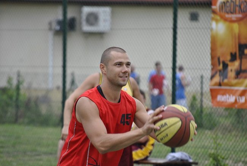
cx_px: 124
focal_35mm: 300
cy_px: 83
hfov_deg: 6.9
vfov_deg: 4.6
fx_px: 2061
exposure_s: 1/500
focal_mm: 200
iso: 450
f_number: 5.6
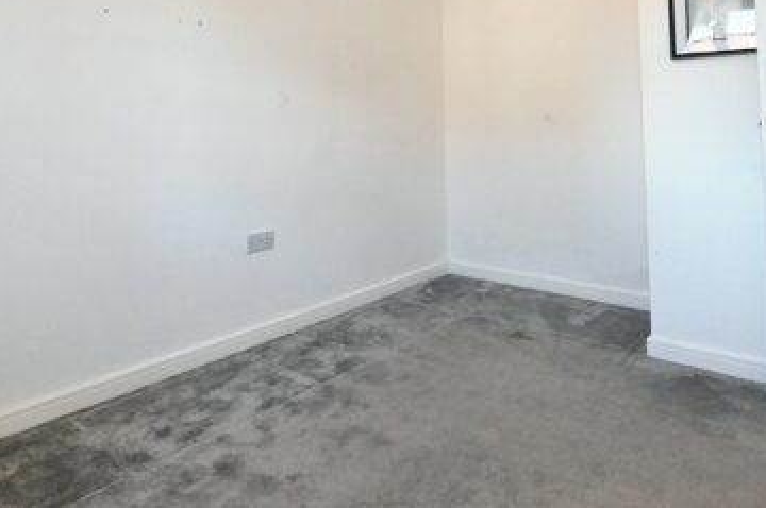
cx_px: 434
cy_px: 107
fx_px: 510
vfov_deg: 50.1
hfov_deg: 73.5
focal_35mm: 24
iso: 6400
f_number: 10
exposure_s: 1/200
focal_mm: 15
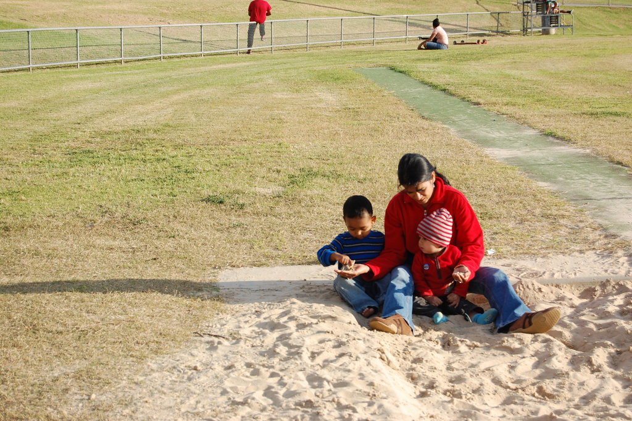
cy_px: 210
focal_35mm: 82
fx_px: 1447
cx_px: 316
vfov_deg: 16.5
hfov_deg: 24.6
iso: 200
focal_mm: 55
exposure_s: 1/250
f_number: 8
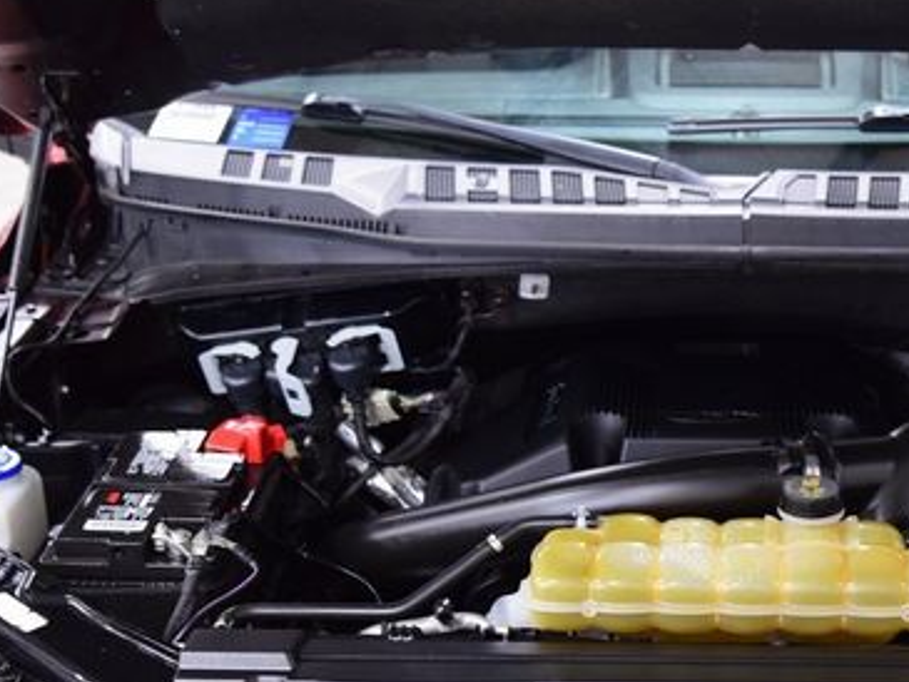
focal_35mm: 81
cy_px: 497
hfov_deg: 23.7
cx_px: 740
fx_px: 2128
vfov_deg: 18.1
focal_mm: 32
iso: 1600
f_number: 2.8
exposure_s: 1/50
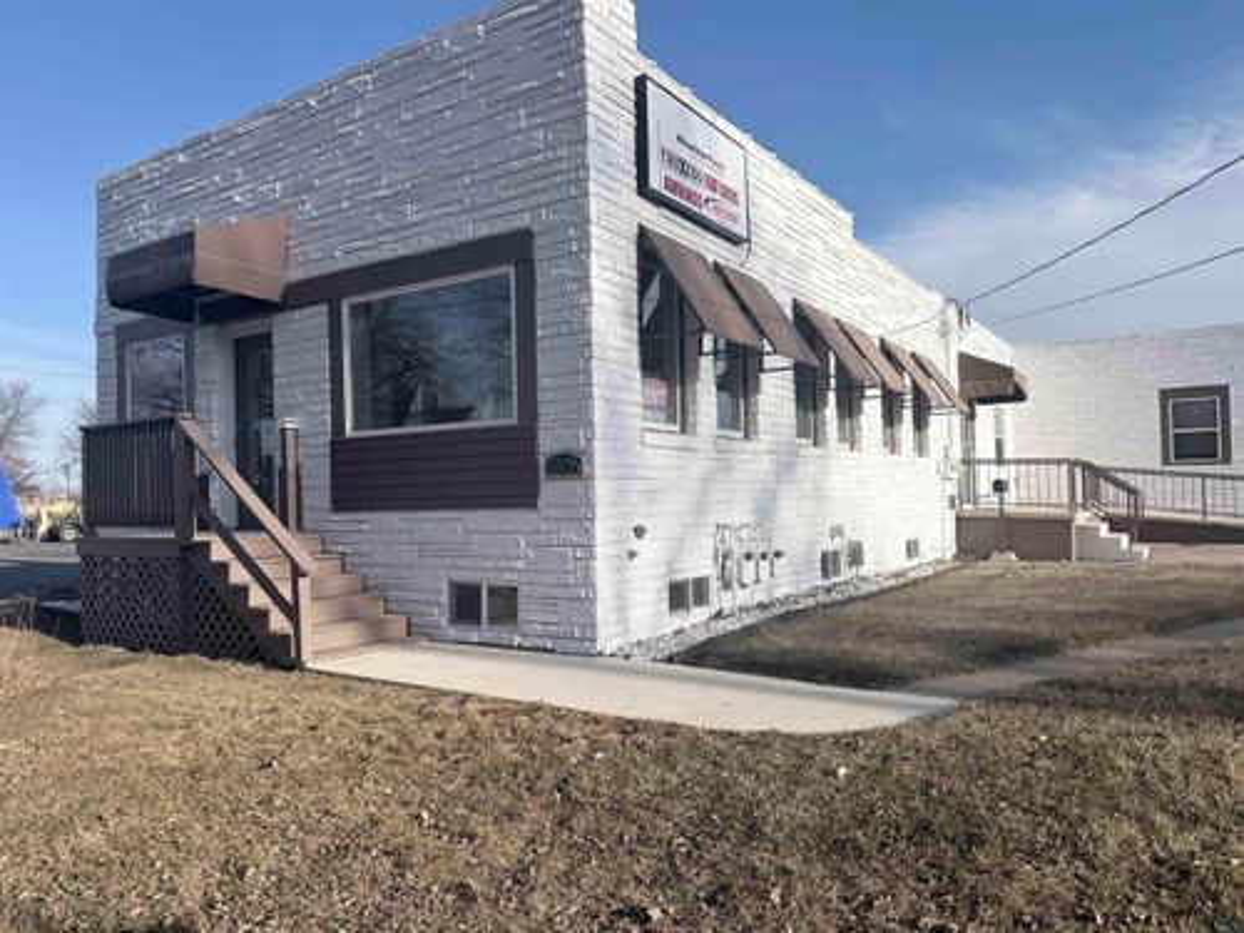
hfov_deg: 71.6
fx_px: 862
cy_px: 466
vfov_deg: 56.8
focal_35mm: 24
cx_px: 622
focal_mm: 6.76
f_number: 1.78
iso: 80
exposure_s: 1/6173
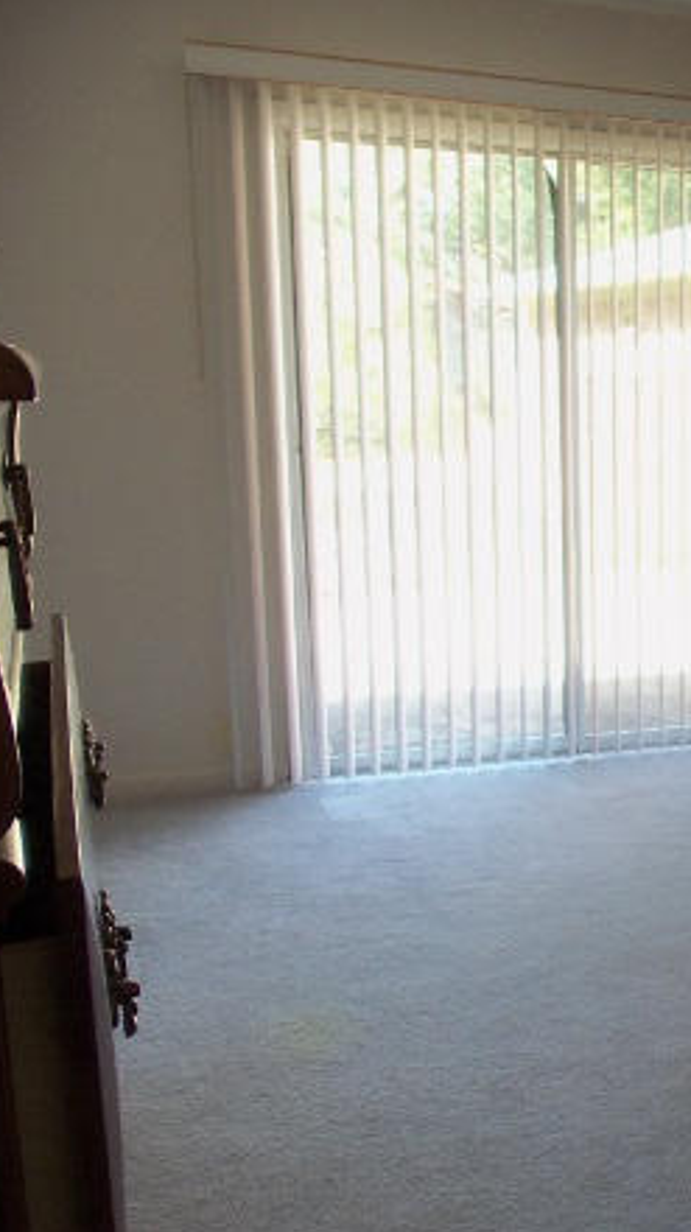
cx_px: 876
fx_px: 1501
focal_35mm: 46
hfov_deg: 23.2
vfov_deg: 44.6
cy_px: 641
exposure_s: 1/30
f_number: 3.4
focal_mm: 5.2
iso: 100
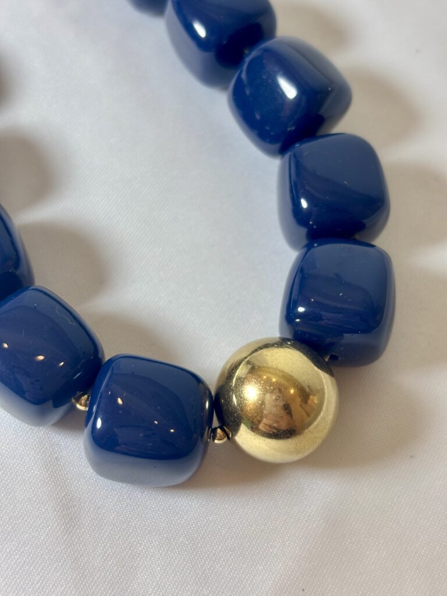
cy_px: 298
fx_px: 895
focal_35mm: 52
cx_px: 224
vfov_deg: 36.8
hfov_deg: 28.0
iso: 32
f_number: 1.6
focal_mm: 5.96
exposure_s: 1/100
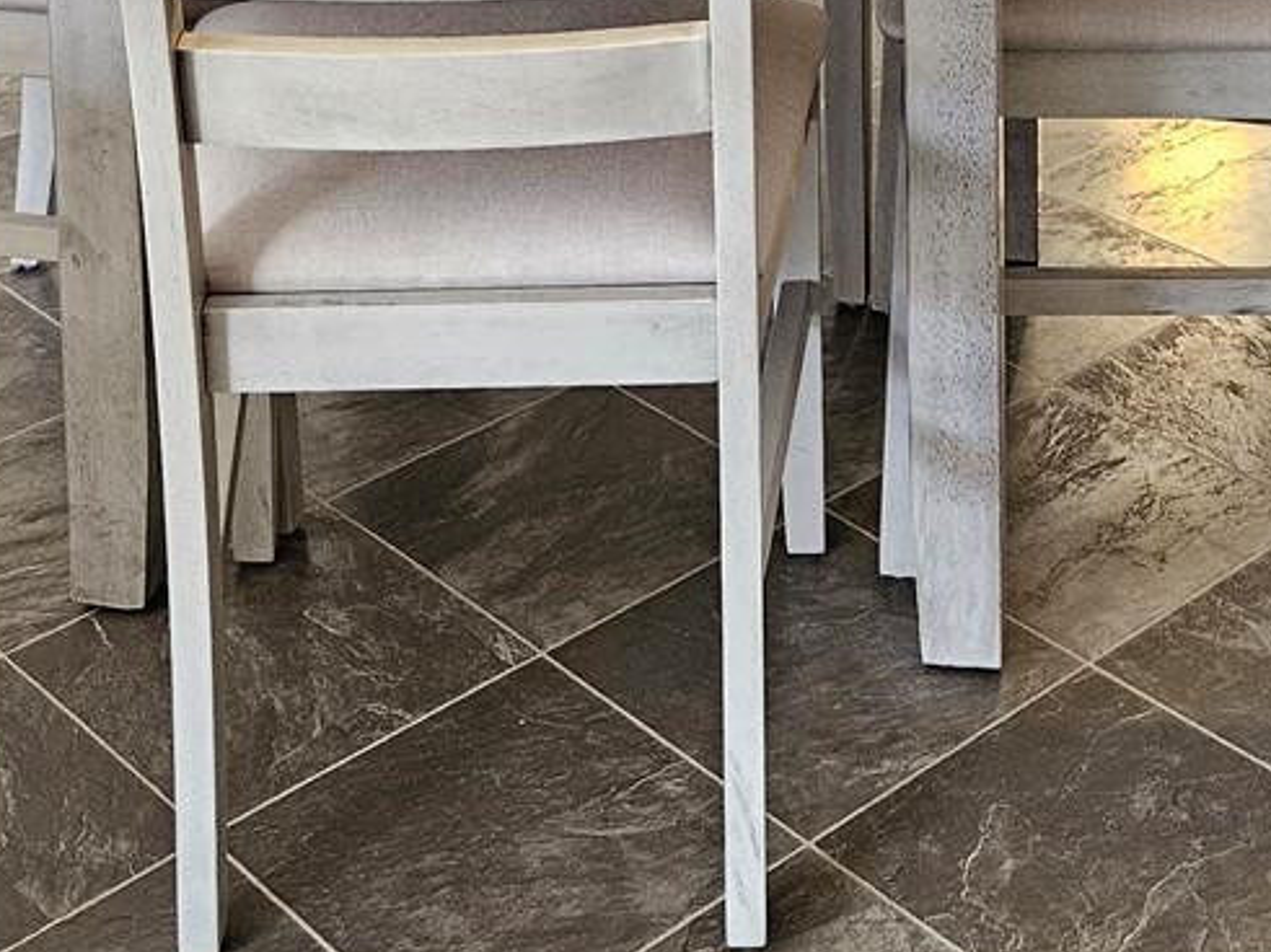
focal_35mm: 75
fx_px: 2753
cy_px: -574
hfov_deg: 26.0
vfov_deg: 17.2
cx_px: 751
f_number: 1.8
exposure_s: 1/120
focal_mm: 5.4
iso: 500
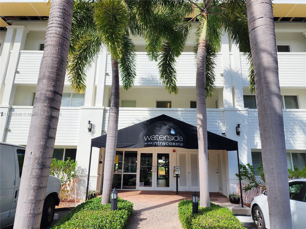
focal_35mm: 23
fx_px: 203
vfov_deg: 58.9
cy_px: 114
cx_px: 153
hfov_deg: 73.9
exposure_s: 1/1538
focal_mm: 6.4
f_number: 1.8
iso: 12
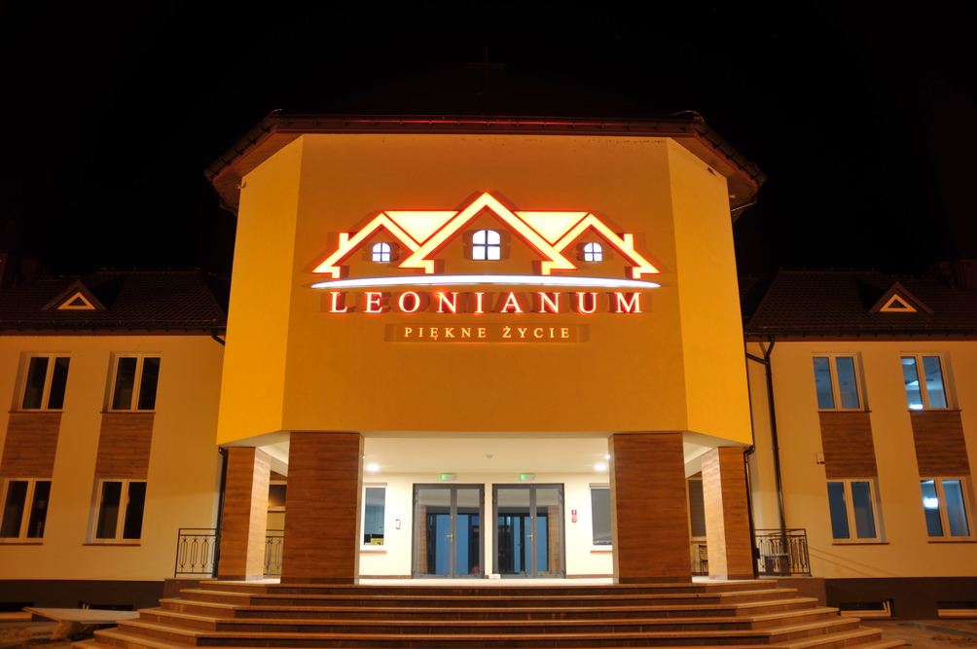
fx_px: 813
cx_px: 488
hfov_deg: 62.0
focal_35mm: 30
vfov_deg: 43.5
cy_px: 324
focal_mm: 20
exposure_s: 1
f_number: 2.8
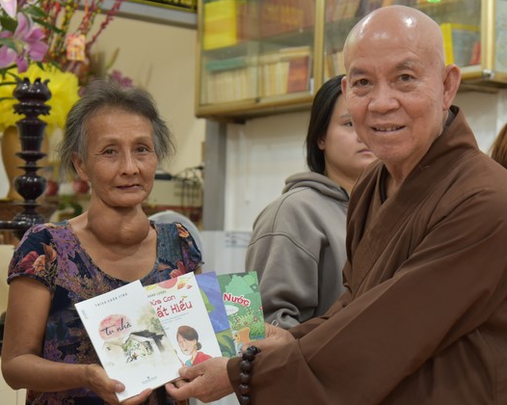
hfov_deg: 26.4
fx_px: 1080
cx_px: 285
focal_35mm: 72
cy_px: 201
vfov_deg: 21.2
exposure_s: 1/80
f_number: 5
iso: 1600
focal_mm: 62
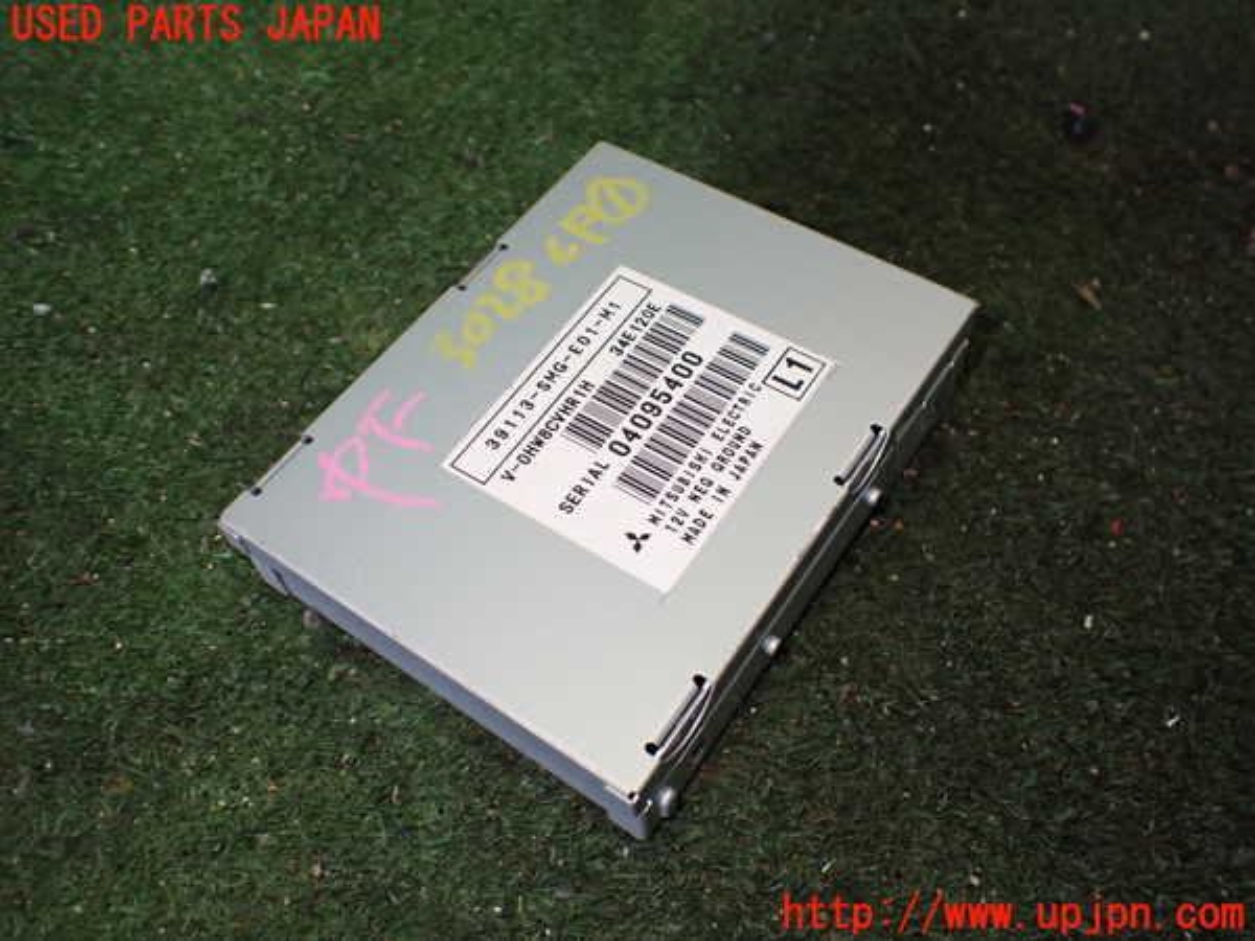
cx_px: 628
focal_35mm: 30
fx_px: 1088
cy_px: 470
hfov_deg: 60.0
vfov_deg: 46.8
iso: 500
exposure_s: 1/125
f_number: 2.3
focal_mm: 5.4
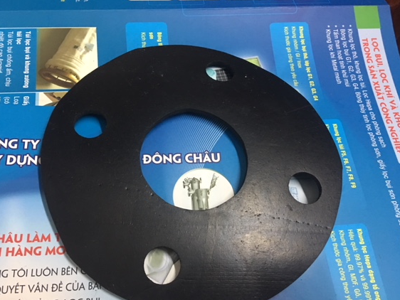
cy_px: 168
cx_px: 179
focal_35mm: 33
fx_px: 381
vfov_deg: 42.9
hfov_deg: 55.2
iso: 100
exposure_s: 1/10
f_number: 2.2
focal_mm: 4.15
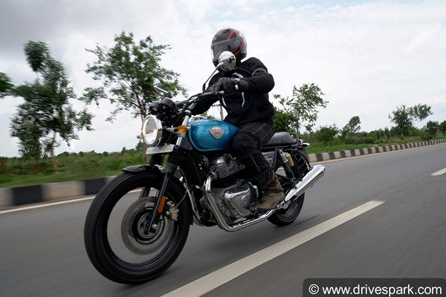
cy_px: 148
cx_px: 223
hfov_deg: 73.7
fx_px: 297
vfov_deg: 53.1
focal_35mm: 24
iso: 100
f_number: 11
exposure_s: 1/100
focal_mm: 24
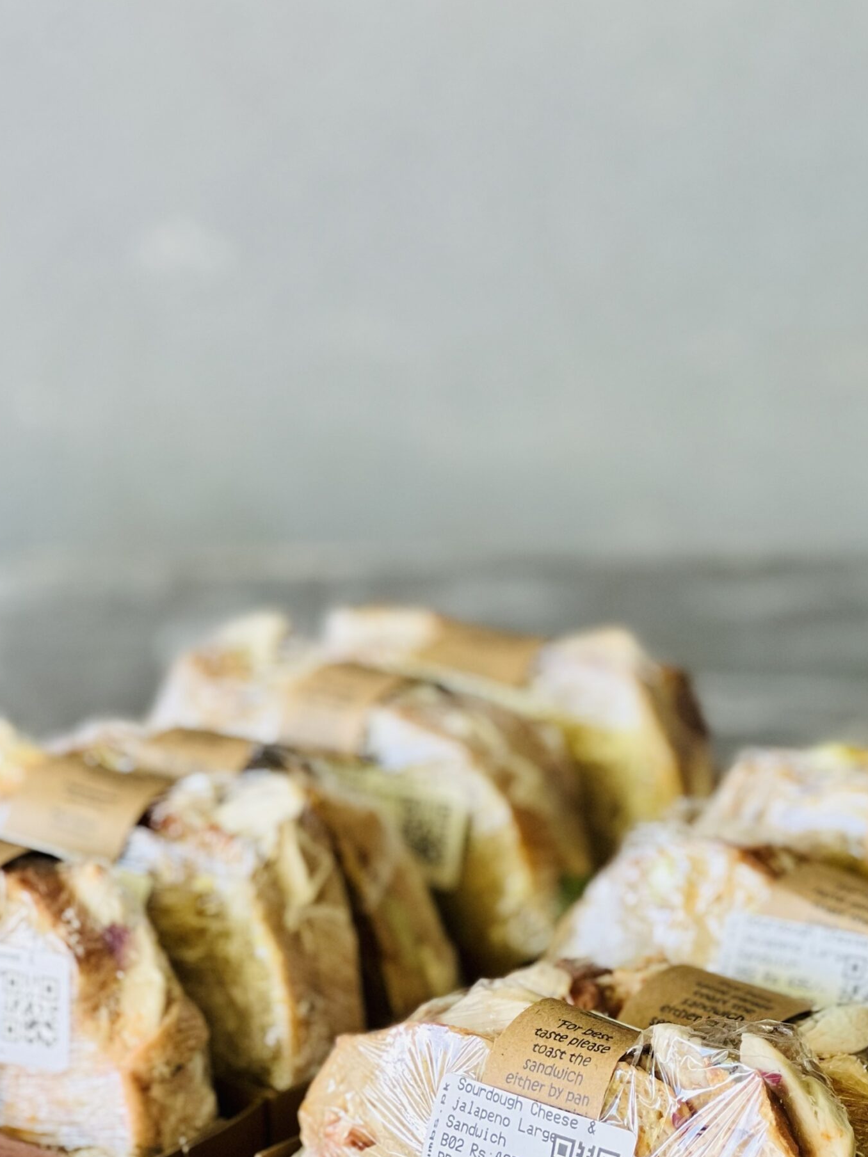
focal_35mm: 109
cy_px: 816
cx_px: 564
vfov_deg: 18.0
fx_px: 3644
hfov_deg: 13.6
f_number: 2.8
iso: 100
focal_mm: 9
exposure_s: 1/121
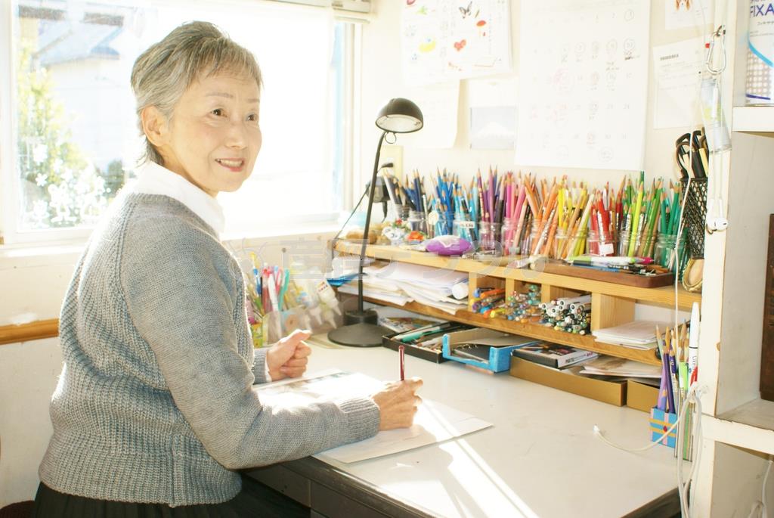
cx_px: 387
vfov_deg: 34.3
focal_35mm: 39
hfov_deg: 49.5
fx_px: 839
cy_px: 259
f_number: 6.3
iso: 100
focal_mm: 26
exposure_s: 1/80
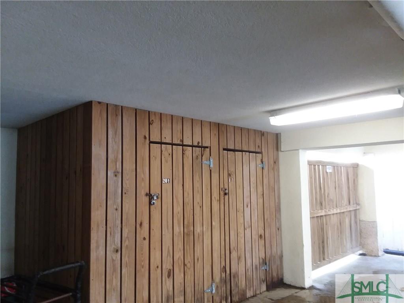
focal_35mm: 27
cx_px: 202
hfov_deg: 65.3
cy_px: 152
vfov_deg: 51.4
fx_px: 315
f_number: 1.9
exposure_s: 1/30
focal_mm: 2.91
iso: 200
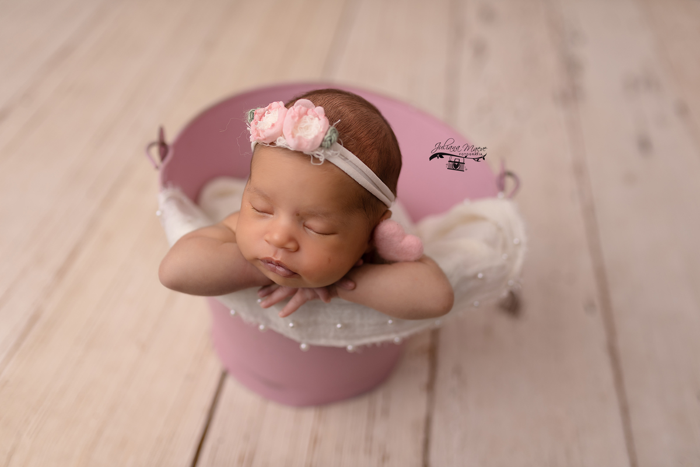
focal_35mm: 35
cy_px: 234
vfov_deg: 37.9
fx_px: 681
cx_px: 350
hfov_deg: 54.4
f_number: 2
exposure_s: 1/160
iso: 100
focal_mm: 35
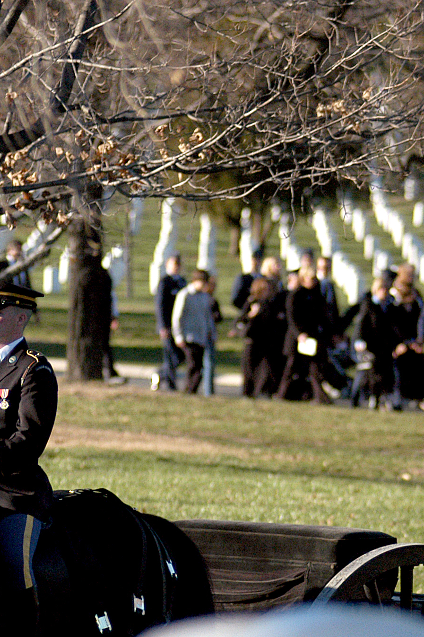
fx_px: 7989
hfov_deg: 3.0
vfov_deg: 4.6
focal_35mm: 452
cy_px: 445
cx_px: 297
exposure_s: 1/4000
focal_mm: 135
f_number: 2.8
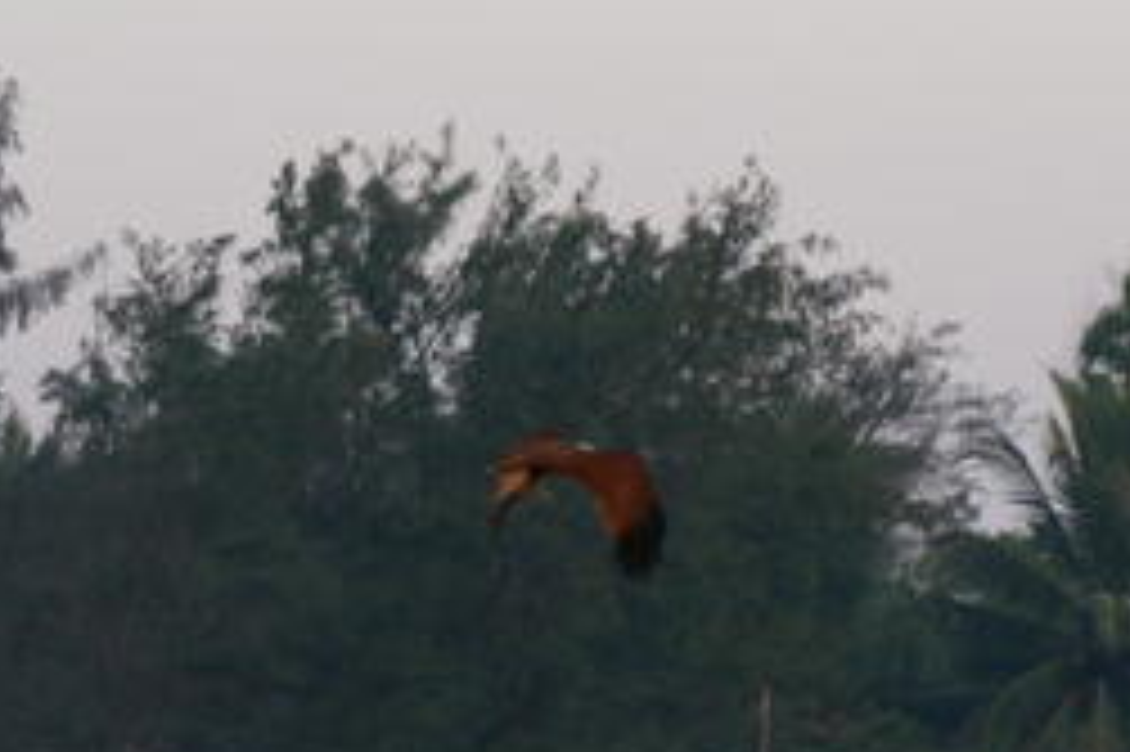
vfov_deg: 3.6
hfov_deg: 5.4
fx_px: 12014
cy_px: 477
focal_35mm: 383
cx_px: 486
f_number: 8
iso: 400
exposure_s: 1/160
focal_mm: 100
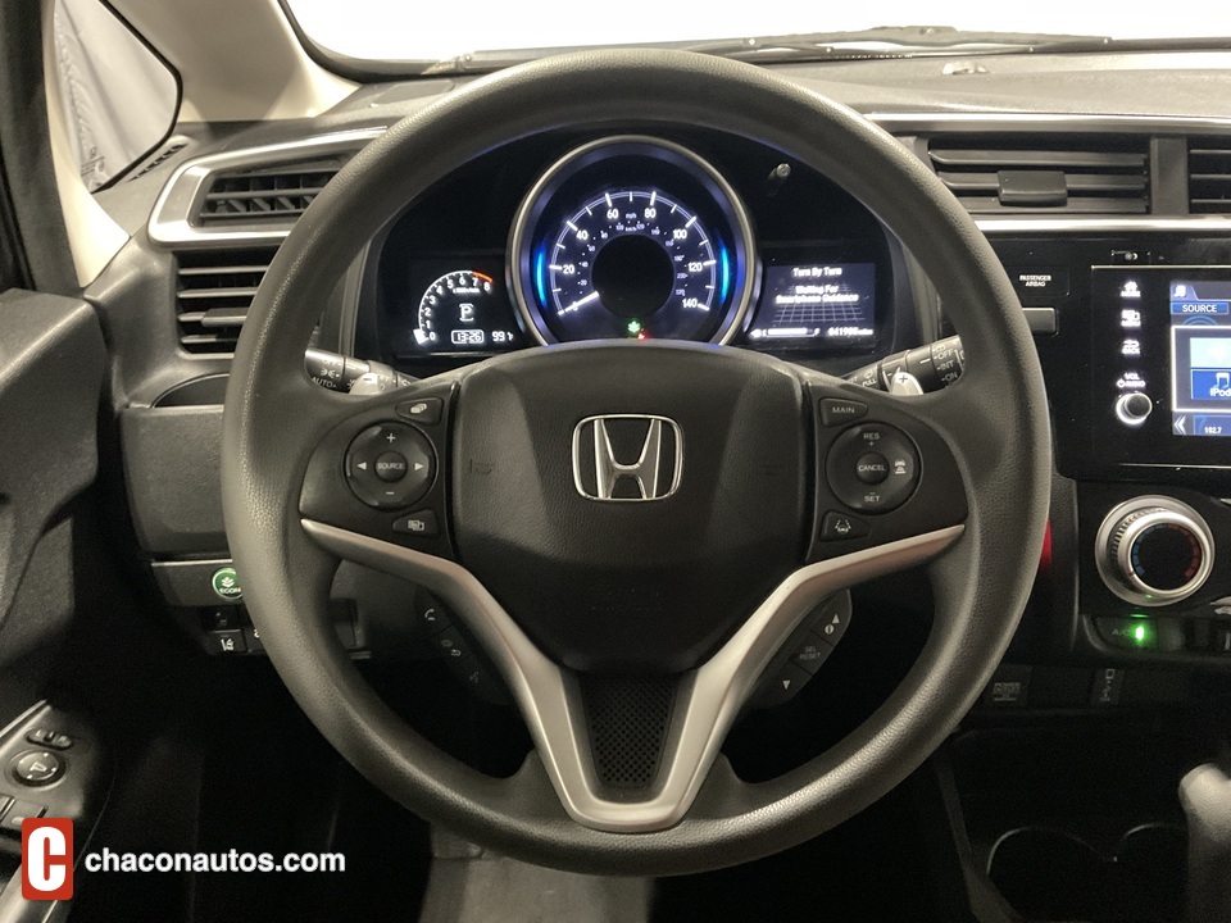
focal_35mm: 29
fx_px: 1031
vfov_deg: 48.2
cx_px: 616
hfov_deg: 61.7
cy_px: 462
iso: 500
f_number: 1.8
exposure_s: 1/20
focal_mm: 3
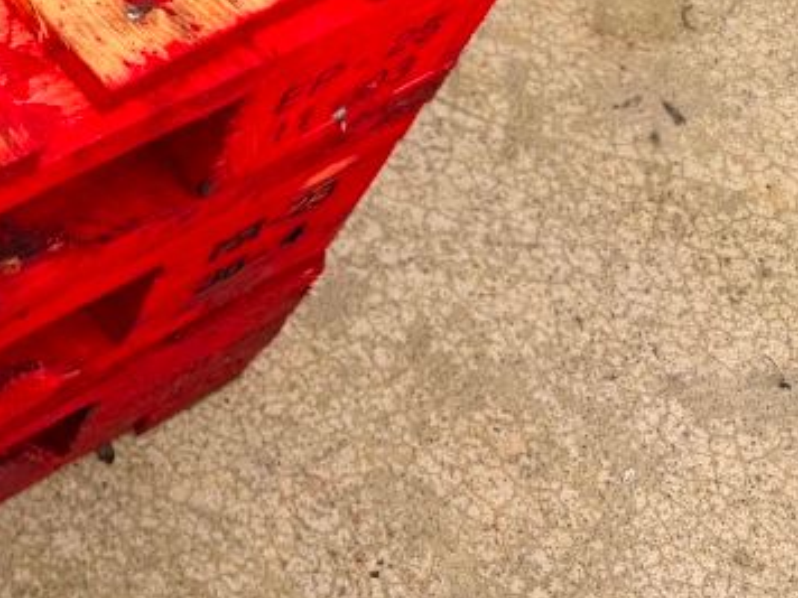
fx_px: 1867
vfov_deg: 16.6
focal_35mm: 81
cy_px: -284
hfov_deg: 20.4
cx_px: -419
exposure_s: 1/163
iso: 64
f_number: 1.78
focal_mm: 6.76
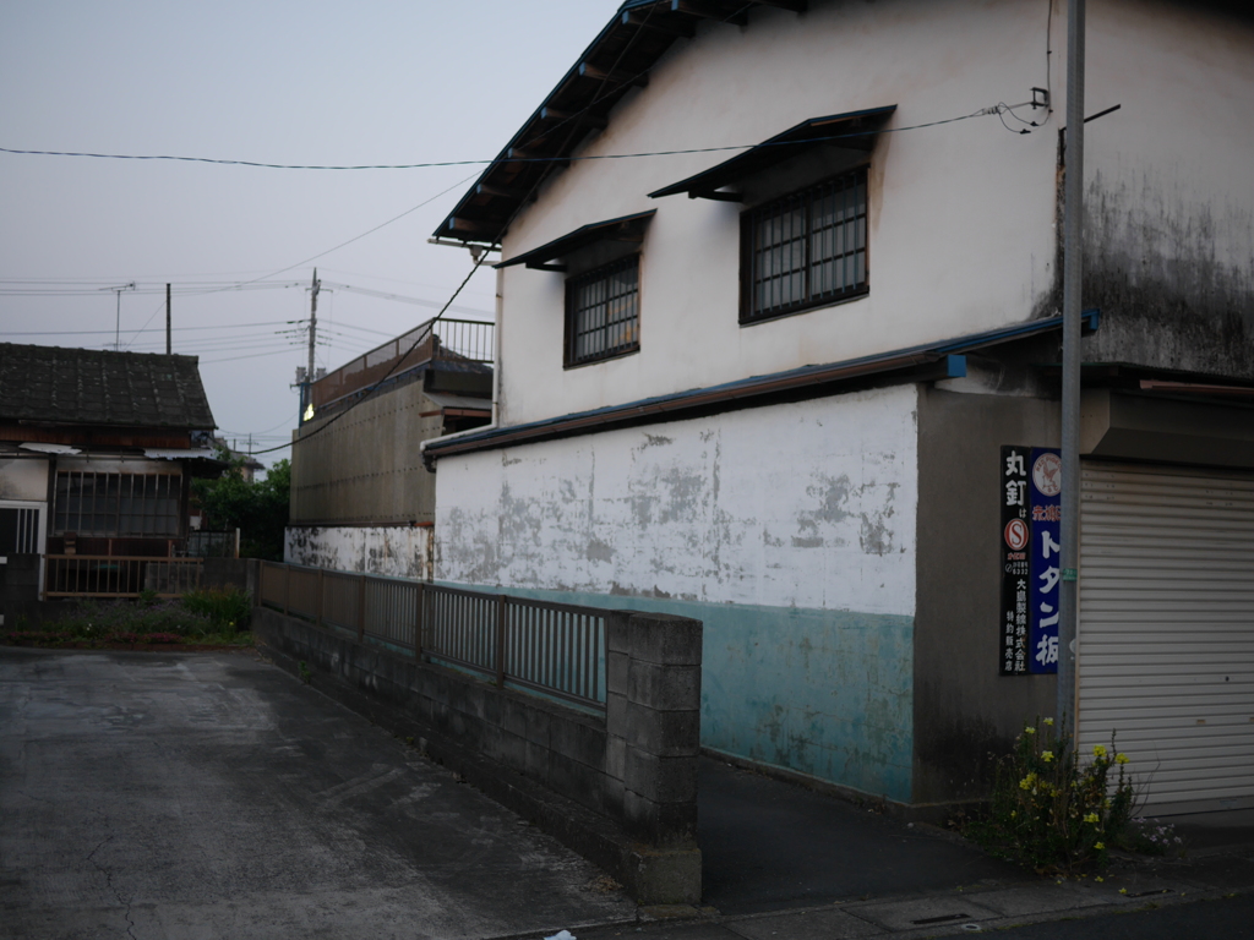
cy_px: 470
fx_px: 1449
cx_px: 627
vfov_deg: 36.0
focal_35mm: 40
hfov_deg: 46.8
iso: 200
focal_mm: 20
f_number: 1.7
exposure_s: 1/160
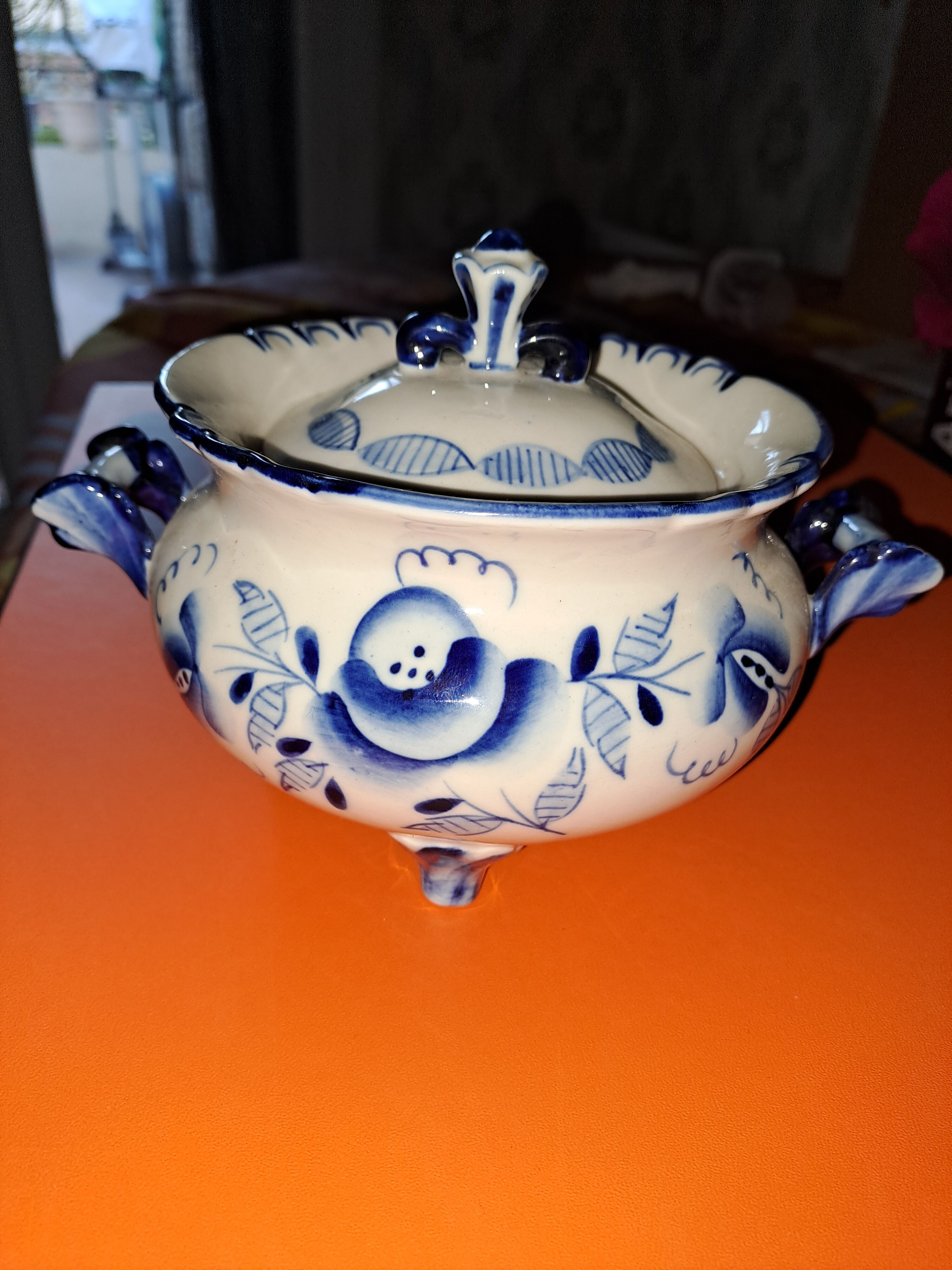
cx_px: 476
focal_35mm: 25
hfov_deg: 54.9
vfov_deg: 69.4
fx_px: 917
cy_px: 635
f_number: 1.8
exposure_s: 1/100
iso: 50
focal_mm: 4.65
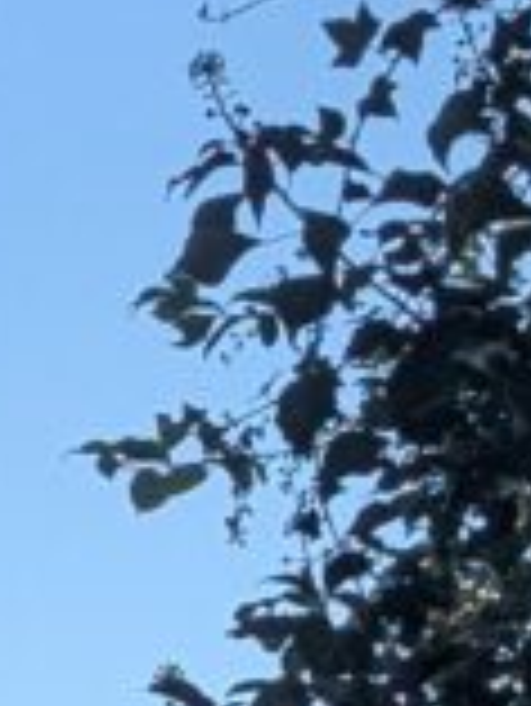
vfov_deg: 6.1
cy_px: 1282
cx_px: -920
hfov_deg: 4.5
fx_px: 6536
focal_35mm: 320
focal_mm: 6.9
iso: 20
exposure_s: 1/864
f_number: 1.68
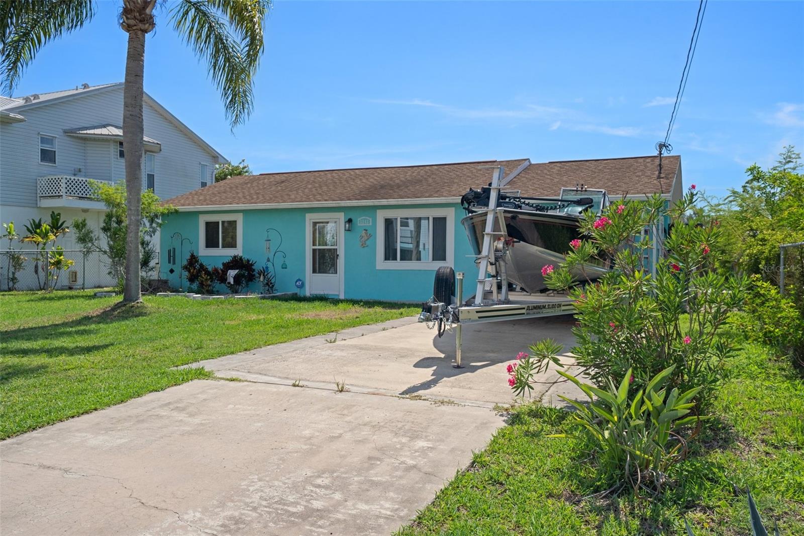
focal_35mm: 29
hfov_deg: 63.7
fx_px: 647
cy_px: 268
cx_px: 402
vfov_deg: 44.9
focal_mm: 29
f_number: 8
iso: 400
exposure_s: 1/500
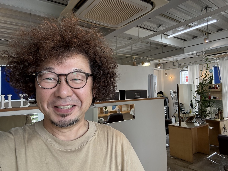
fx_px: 151
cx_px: 114
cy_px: 86
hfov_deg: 73.9
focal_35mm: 23
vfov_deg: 58.9
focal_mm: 2.69
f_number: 1.9
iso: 64
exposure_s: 1/121
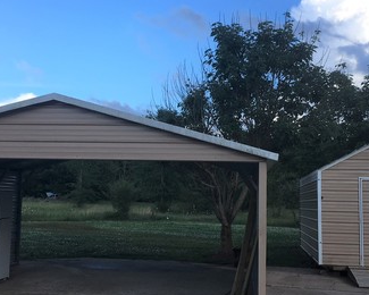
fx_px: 601
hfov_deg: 34.1
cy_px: 141
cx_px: 171
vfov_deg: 27.6
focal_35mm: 55
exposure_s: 1/754
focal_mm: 4.15
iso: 25
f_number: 2.2
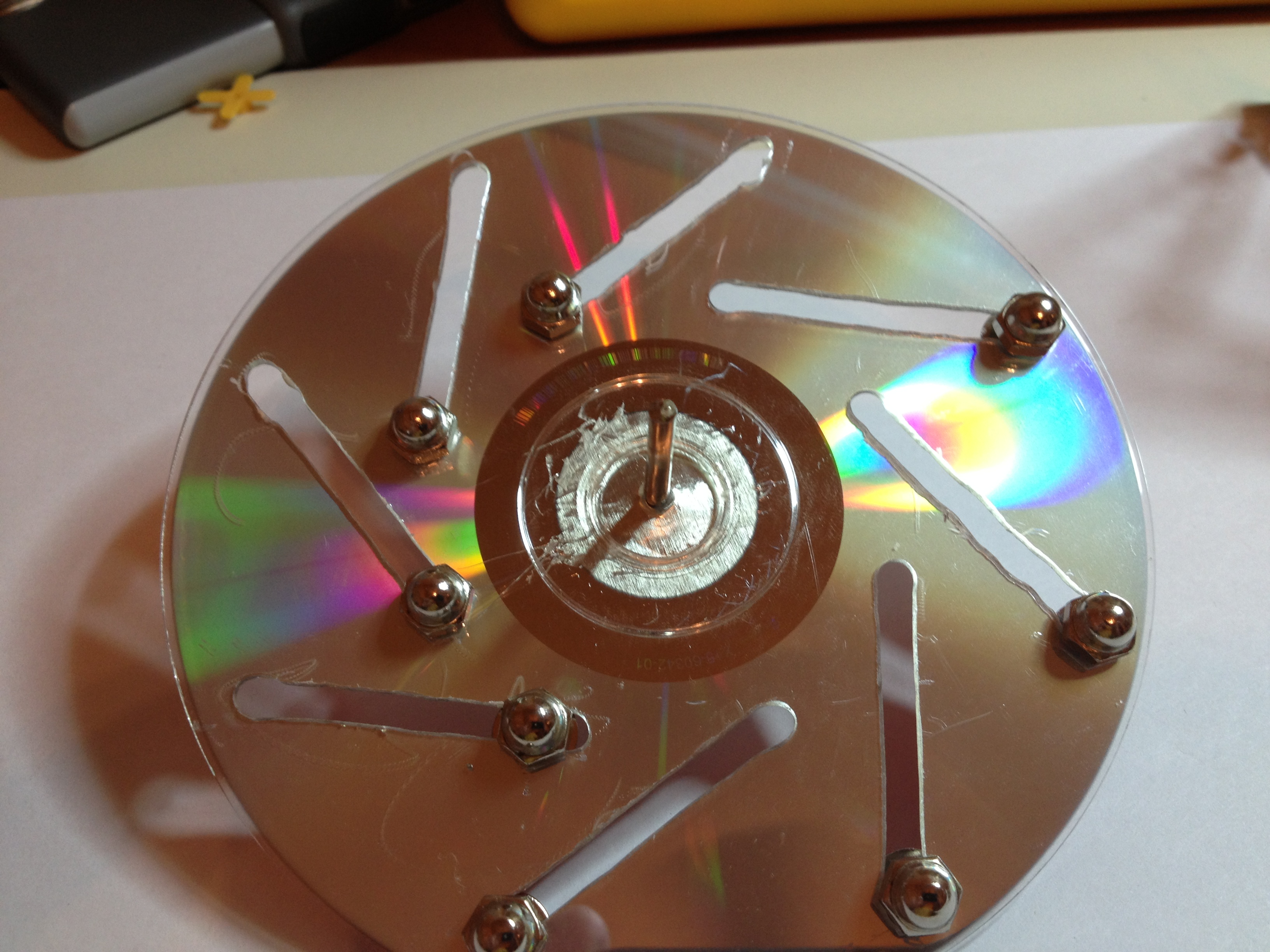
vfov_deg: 40.7
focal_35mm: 35
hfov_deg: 52.6
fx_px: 1284
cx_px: 635
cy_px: 476
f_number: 2.4
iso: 80
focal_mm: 4.28
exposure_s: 1/20
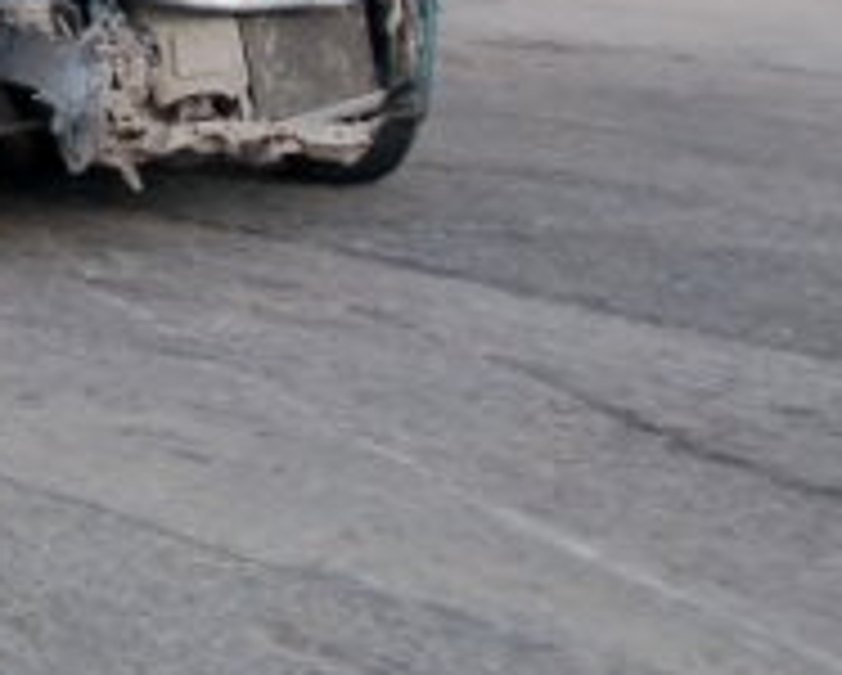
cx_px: -347
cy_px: -189
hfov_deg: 8.6
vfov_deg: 6.9
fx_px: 5513
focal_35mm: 221
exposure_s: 1/500
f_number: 5
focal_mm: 46
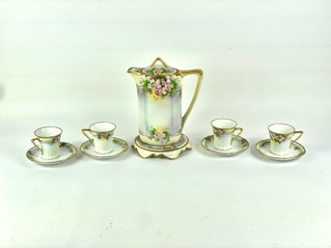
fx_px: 497
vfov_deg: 28.0
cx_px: 166
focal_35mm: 52
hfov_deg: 36.8
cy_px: 124
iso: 20
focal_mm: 6
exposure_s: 1/313
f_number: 2
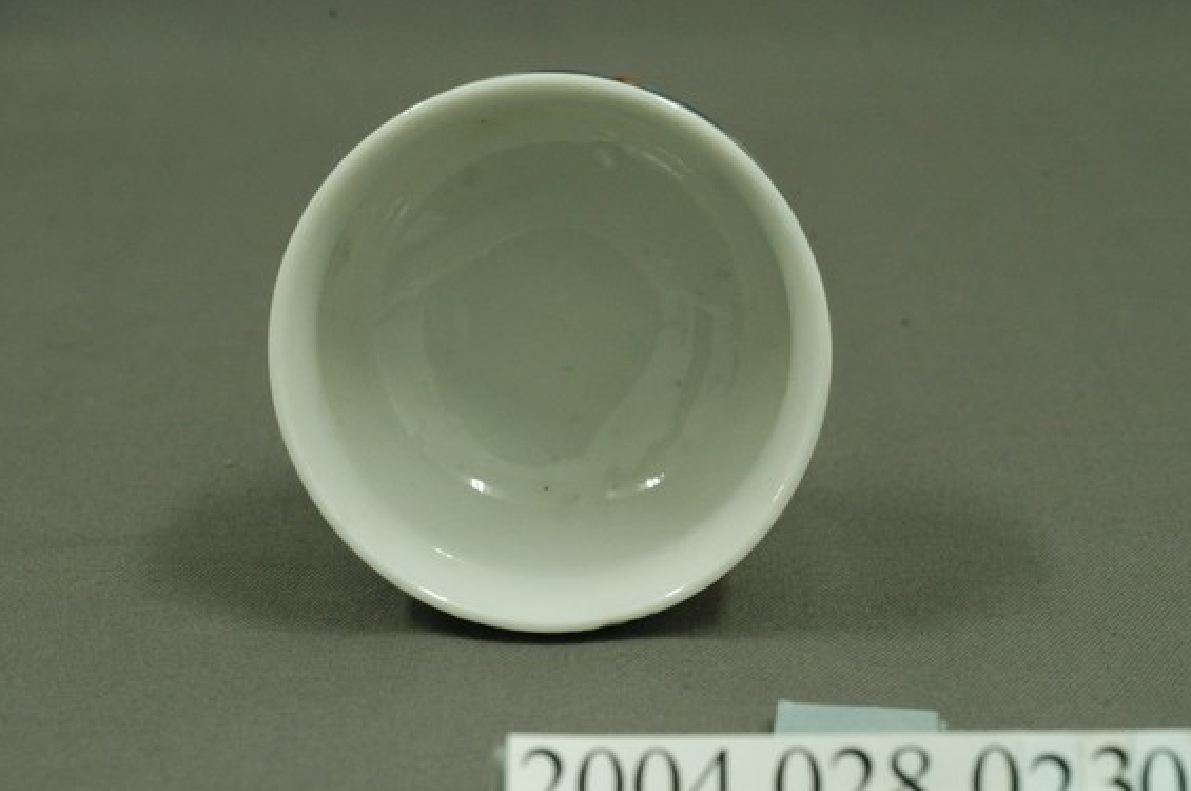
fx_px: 3370
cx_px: 565
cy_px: 404
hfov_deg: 20.0
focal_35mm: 102
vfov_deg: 13.4
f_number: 9
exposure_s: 1/10
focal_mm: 60
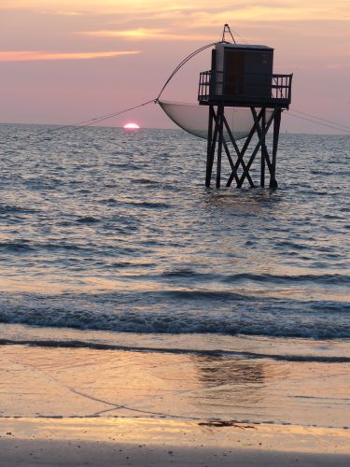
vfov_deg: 13.9
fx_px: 1914
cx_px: 175
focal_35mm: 142
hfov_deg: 10.4
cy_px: 234
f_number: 3.5
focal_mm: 25.6
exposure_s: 1/100
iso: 100
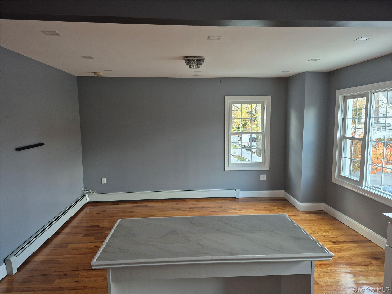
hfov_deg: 73.9
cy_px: 147
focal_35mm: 23
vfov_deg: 58.9
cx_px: 196
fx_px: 260
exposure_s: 1/120
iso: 320
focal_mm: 5.4
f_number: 1.8
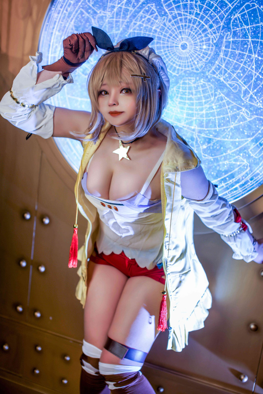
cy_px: 197
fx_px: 547
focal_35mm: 50
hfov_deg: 27.0
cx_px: 132
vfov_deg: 39.6
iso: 200
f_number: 2.8
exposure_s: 1/30
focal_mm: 50
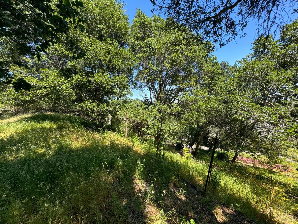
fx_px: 121
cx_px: 149
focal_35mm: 14
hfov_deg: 102.1
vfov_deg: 85.7
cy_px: 112
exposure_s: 1/364
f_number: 2.2
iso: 40
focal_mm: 2.22
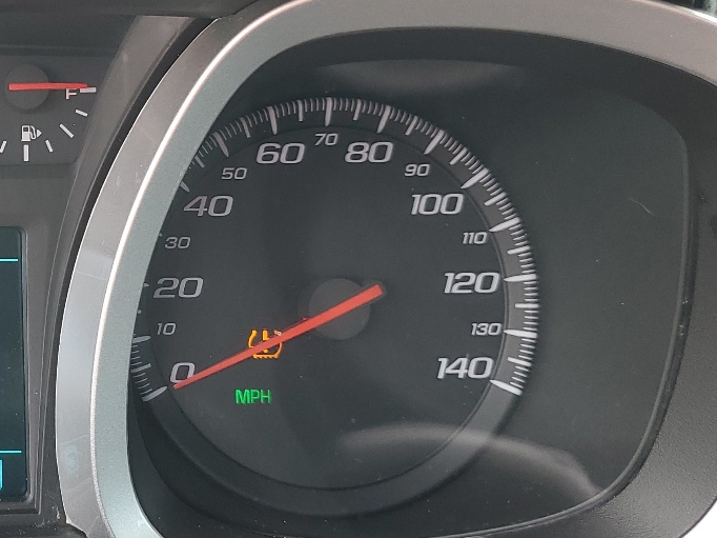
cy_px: 270
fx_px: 1263
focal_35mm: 61
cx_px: -98
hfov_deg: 28.4
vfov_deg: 24.0
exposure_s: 1/122
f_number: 1.5
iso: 50
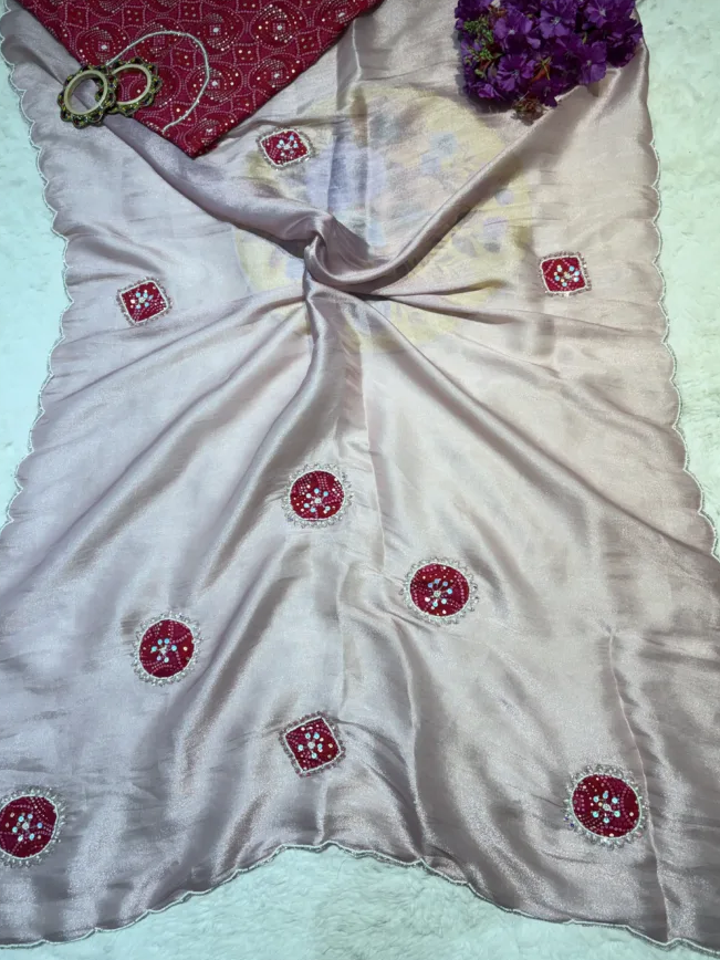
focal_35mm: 27
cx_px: 357
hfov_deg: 51.4
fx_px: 749
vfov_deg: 65.3
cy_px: 484
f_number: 1.6
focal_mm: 5.96
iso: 40
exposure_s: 1/100
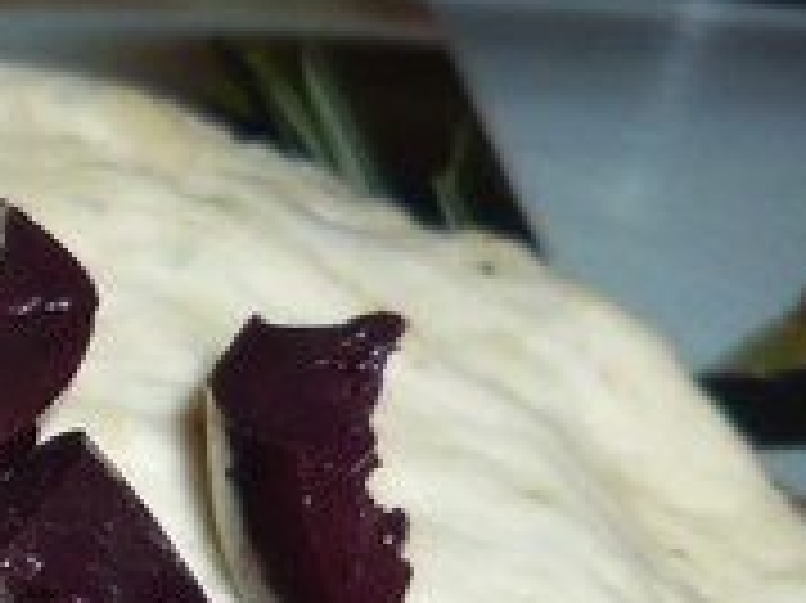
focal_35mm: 134
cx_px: -459
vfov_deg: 10.1
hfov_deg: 13.7
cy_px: 1256
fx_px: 3118
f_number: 4
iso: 100
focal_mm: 5.2
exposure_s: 1/30
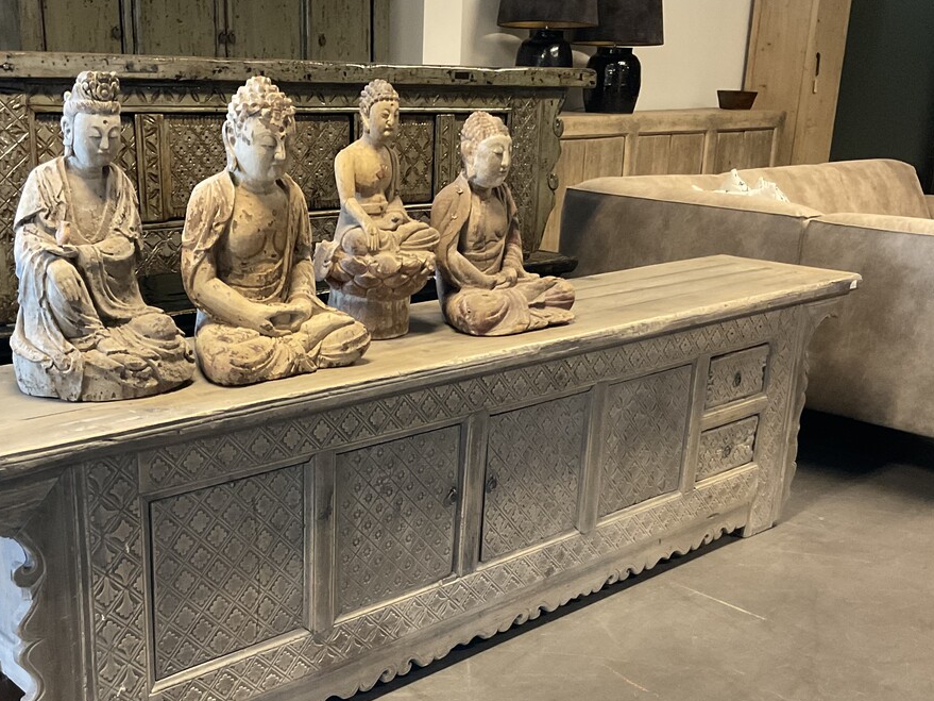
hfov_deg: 42.8
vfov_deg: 32.7
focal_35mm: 44
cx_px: 395
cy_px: 448
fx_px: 1187
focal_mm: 3
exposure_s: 1/33
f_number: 1.8
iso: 320
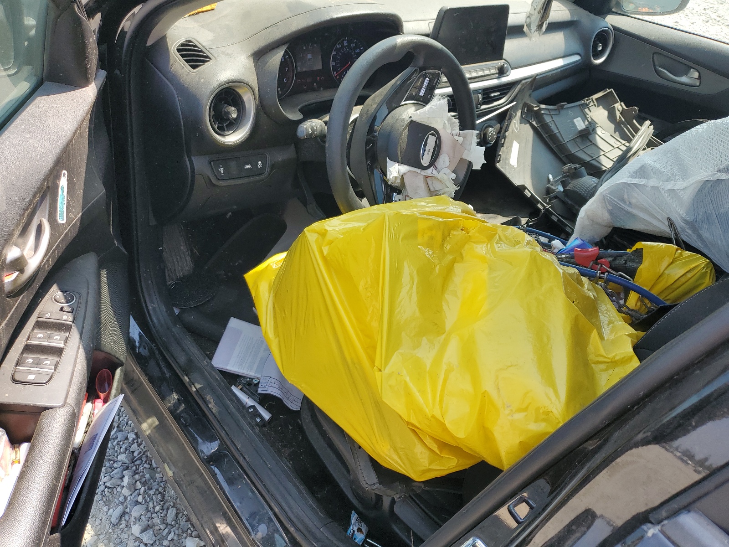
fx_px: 548
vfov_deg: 53.1
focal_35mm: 26
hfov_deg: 67.3
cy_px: 274
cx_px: 364
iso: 50
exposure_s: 1/625
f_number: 1.5
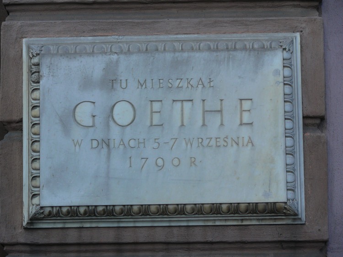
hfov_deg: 12.3
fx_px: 1595
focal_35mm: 161
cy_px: 128
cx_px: 172
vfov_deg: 9.2
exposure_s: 1/100
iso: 100
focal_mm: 34
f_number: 4
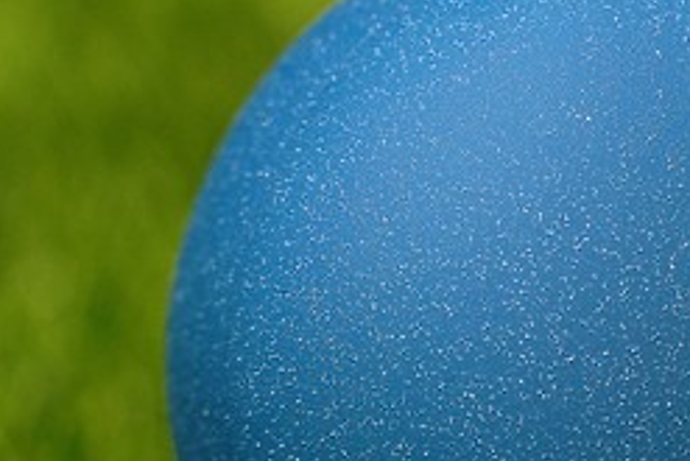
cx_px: 902
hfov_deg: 3.5
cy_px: 305
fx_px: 11304
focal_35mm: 589
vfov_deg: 2.3
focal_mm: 135
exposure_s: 1/60
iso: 640
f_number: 6.3
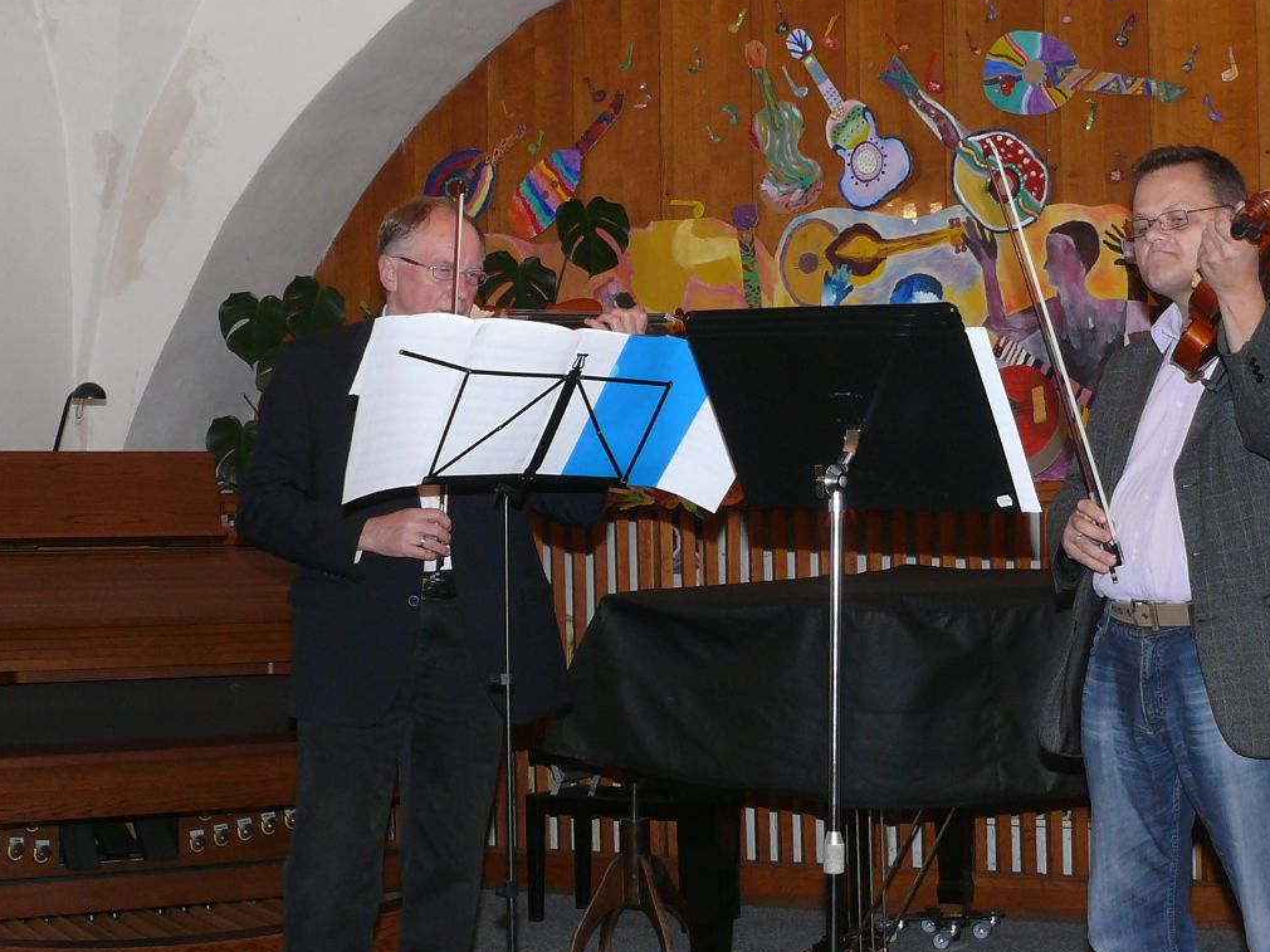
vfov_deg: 20.7
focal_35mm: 71
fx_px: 2604
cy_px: 384
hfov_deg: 27.2
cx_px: 879
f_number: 4
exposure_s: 1/30
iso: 100
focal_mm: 7.4
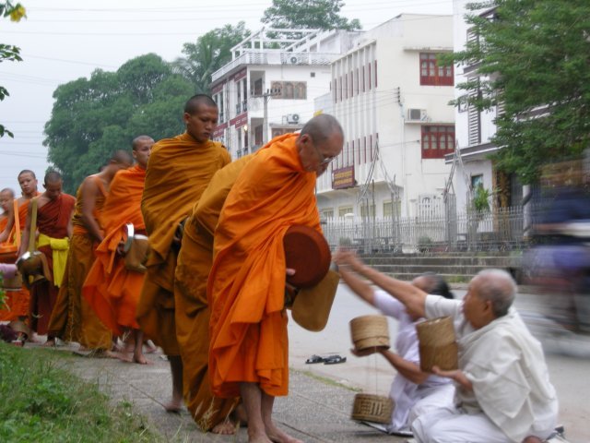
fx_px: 1517
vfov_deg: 16.6
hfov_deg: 22.0
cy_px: 222
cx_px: 295
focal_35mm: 89
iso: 87
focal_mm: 18.6
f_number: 4.3
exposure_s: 1/8.2
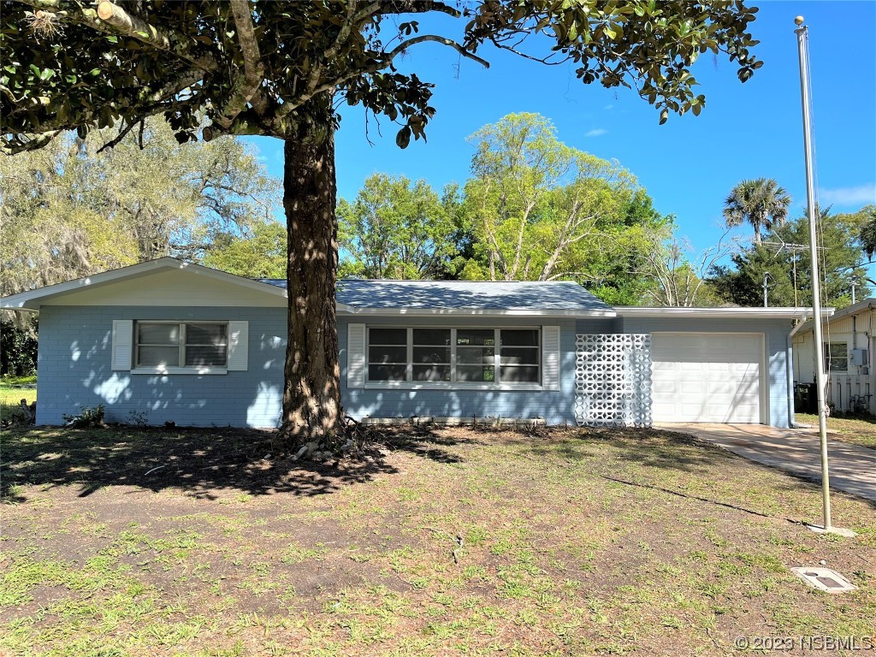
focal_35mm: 26
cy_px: 328
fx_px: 658
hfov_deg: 67.3
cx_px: 438
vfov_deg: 53.1
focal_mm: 5.1
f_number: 1.6
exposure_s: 1/1862
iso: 50
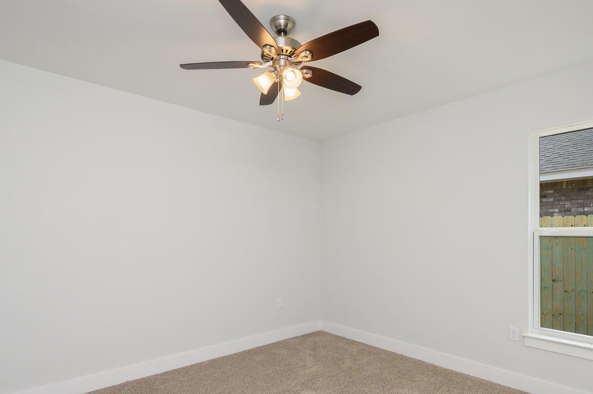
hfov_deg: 84.0
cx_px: 306
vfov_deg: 61.3
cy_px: 237
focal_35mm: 20
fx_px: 329
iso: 320
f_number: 9
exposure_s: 1/30
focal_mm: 14
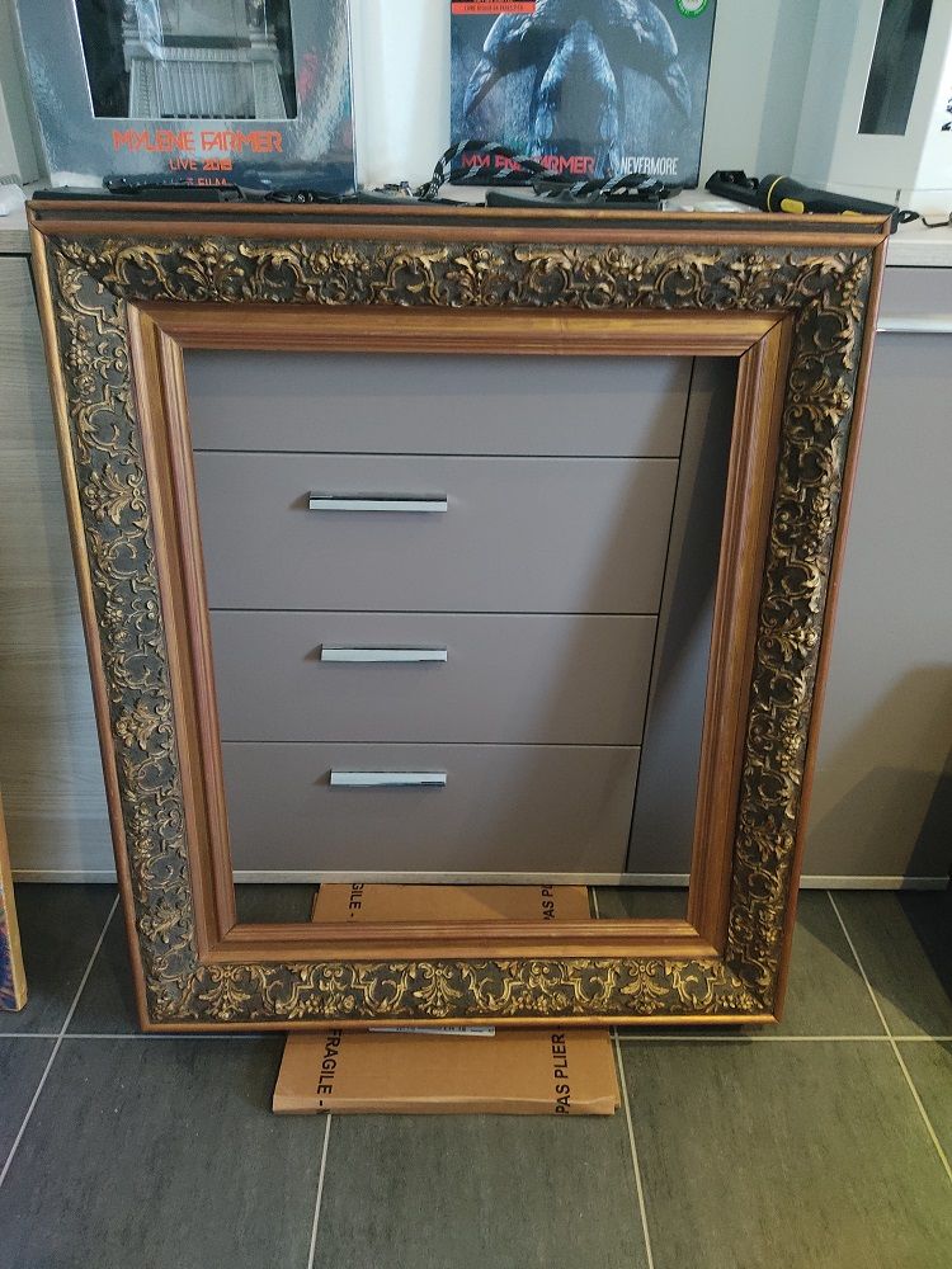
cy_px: 634
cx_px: 476
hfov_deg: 53.1
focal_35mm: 26
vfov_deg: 67.3
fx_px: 953
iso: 2356
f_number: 1.79
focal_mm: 4.74
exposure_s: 1/17
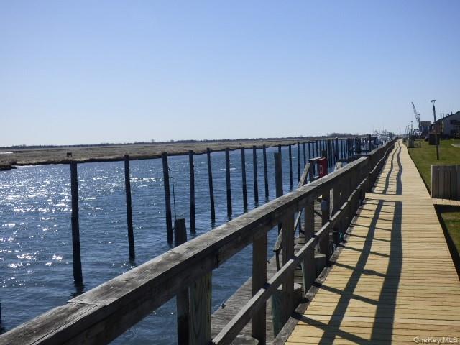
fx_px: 638
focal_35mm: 48
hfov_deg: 39.7
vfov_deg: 30.3
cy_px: 172
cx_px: 230
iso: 100
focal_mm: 8.24
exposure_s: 1/1600
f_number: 3.8
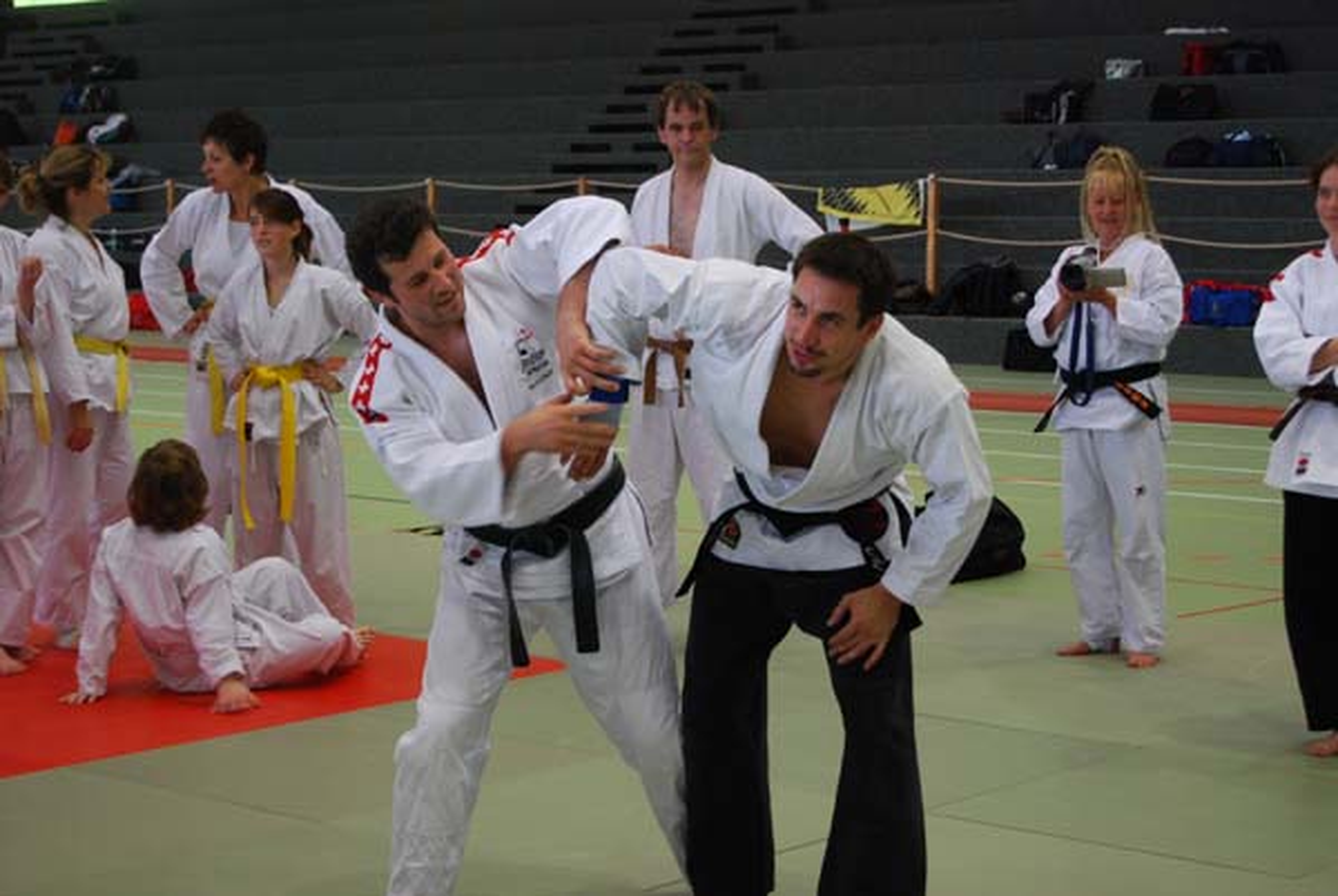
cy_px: 448
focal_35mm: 72
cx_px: 669
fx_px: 2680
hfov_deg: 28.0
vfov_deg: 19.0
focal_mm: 48
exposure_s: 1/30
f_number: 5.6
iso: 500
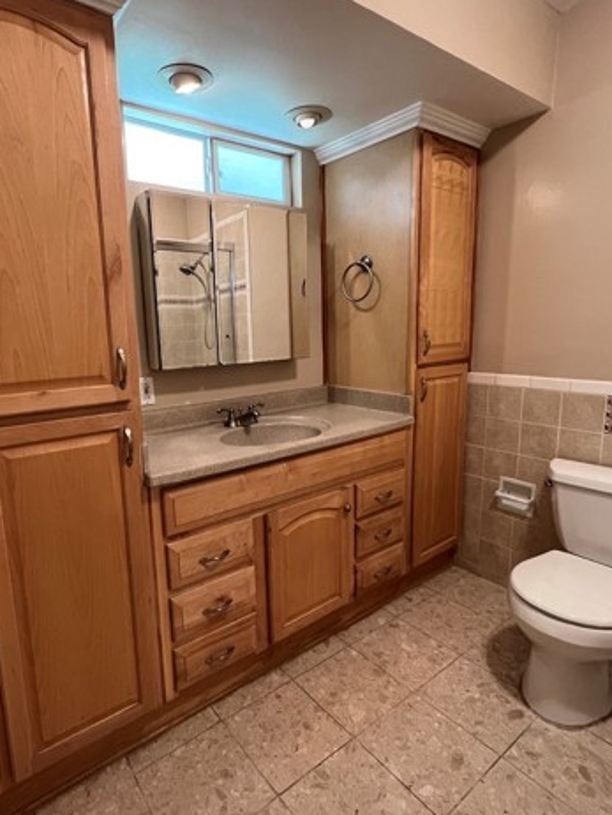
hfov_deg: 71.0
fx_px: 424
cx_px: 249
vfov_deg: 87.7
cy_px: 404
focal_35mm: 18
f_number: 1.8
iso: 200
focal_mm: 1.57
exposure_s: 1/60
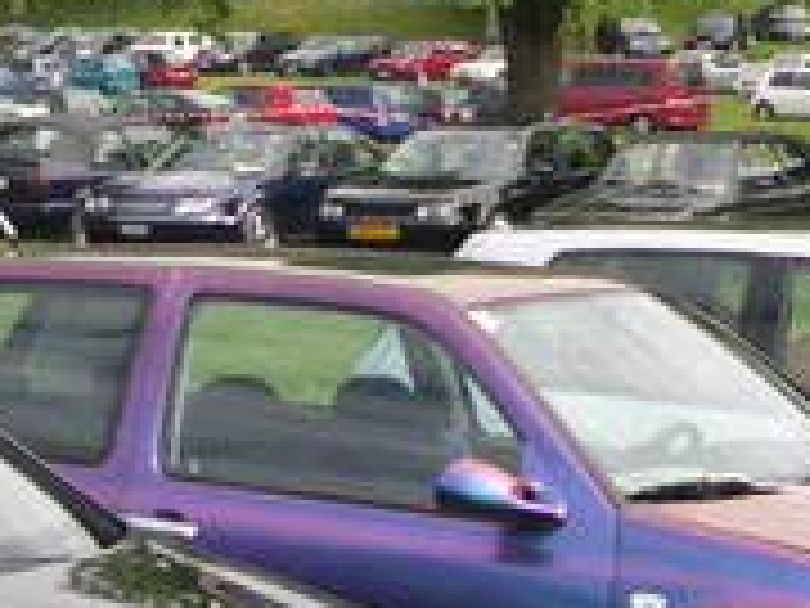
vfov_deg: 8.8
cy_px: 239
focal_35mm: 169
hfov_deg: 11.6
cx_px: -22
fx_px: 3955
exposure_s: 1/92.5
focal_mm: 8
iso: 100
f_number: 7.6
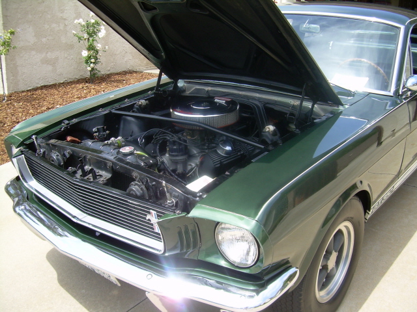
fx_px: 458
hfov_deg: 49.0
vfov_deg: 37.7
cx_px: 208
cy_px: 156
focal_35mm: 38
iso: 50
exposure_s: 1/500
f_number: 2.8
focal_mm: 6.3
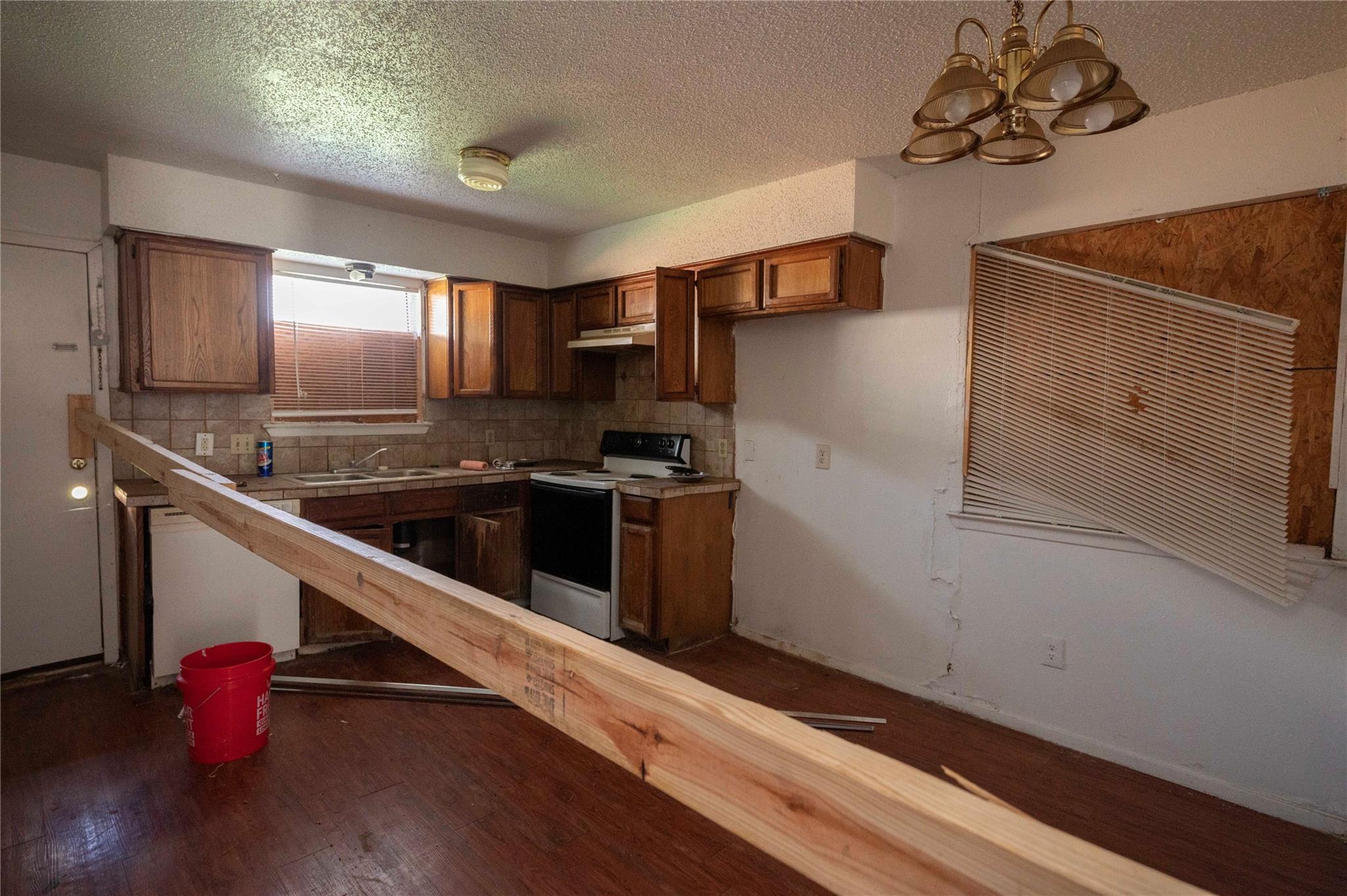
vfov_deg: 65.9
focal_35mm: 18
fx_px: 692
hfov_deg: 88.5
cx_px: 674
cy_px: 448
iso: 2500
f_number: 5.6
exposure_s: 1/60
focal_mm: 18.5
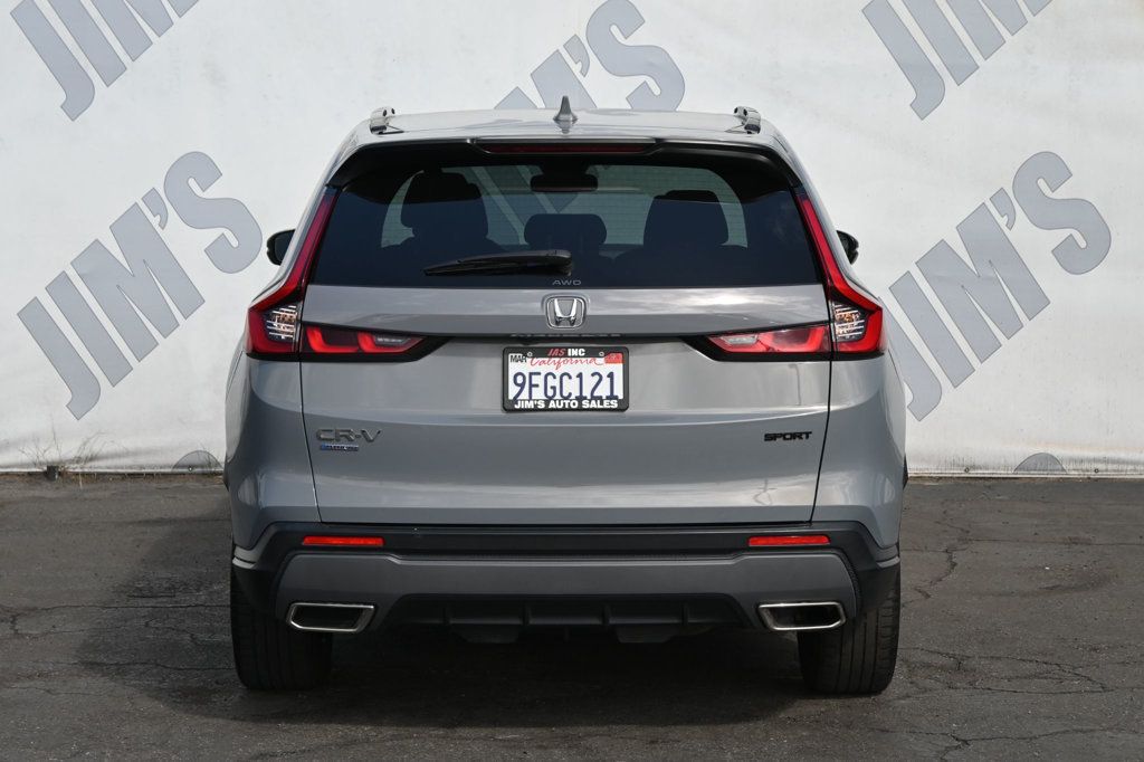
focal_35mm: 75
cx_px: 572
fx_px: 2382
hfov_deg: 27.0
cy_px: 381
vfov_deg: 18.2
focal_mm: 50
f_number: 6.3
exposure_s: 1/250
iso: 140
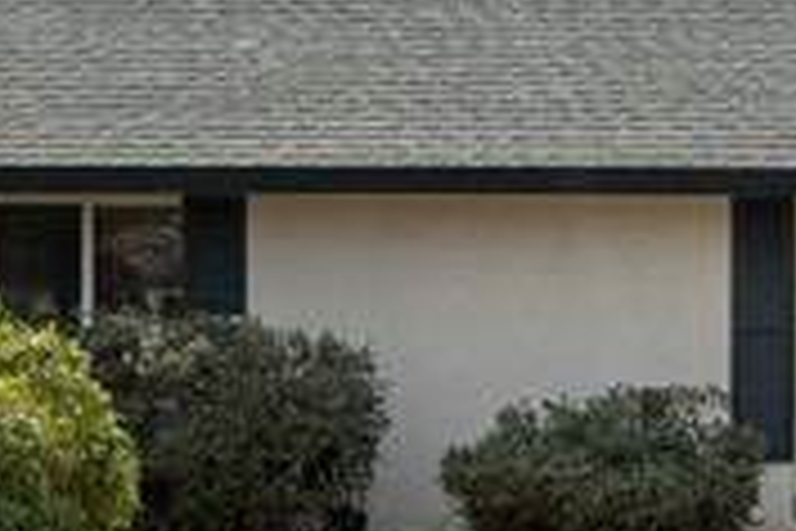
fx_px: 2954
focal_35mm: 134
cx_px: 1556
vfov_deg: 10.3
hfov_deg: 13.3
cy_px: 322
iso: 320
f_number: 8
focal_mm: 18.5
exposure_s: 1/1250
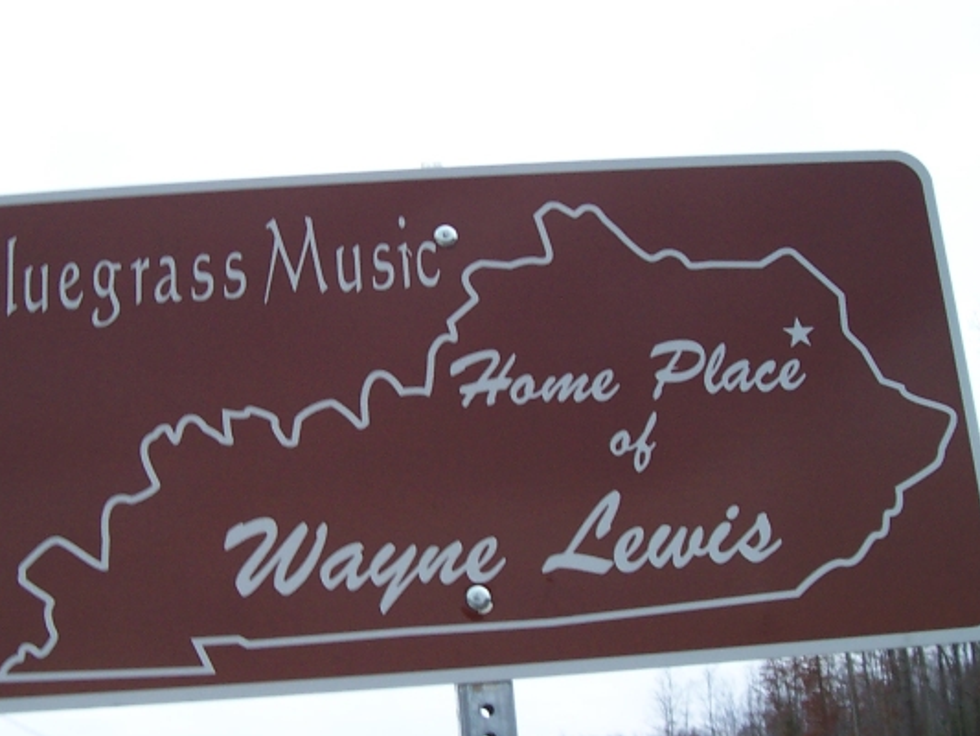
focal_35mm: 55
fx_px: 1557
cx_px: 417
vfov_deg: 26.6
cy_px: 379
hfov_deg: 34.9
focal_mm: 5.6
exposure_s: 1/60
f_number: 2.8
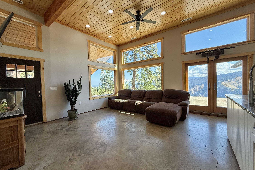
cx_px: 125
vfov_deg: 77.3
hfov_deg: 100.4
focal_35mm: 15
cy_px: 87
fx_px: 106
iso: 64
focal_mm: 2.22
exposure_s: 1/265
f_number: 2.2
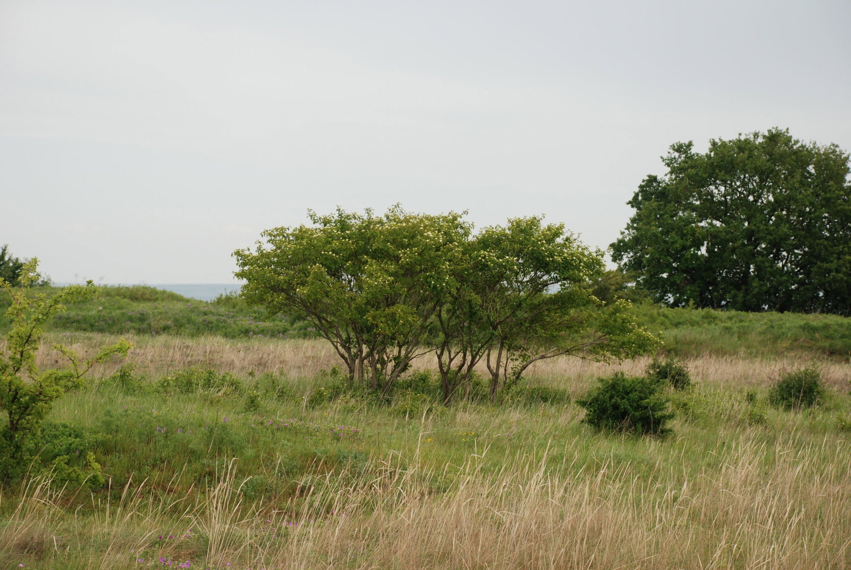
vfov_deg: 13.1
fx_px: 2485
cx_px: 426
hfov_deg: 19.4
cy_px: 285
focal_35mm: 105
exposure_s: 1/400
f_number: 5.6
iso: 200
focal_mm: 70
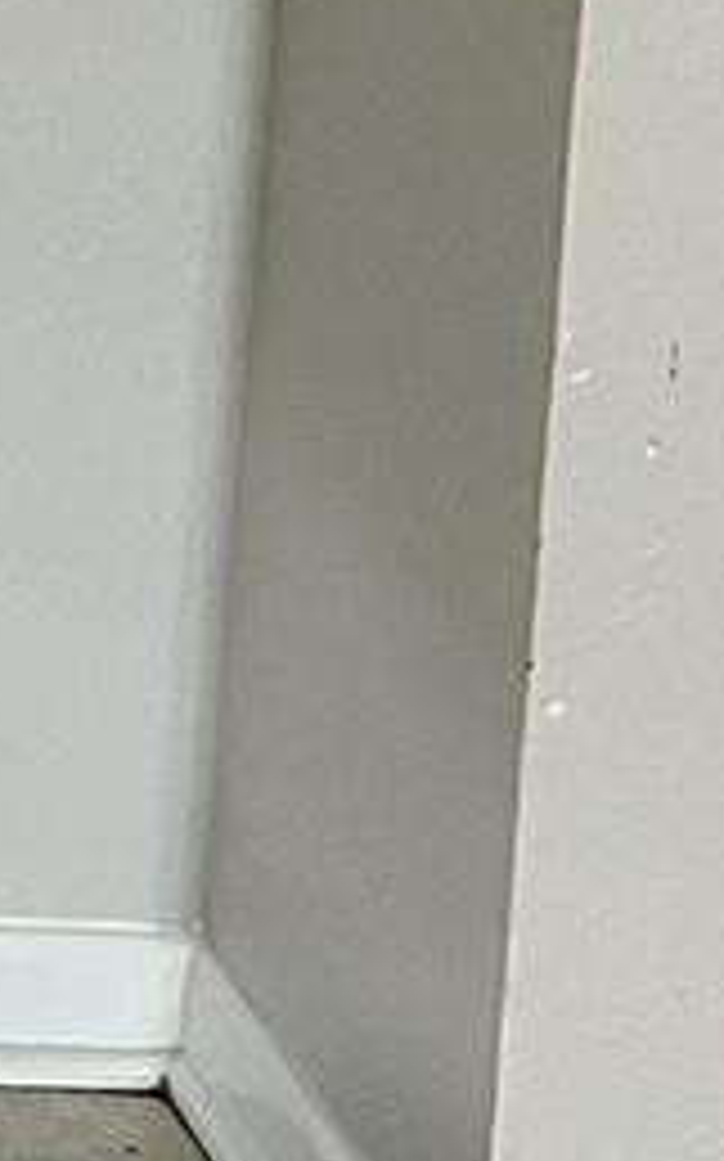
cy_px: -1179
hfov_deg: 6.5
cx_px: -1943
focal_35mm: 171
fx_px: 5405
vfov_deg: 11.1
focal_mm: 5.7
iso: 125
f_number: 1.5
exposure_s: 1/60
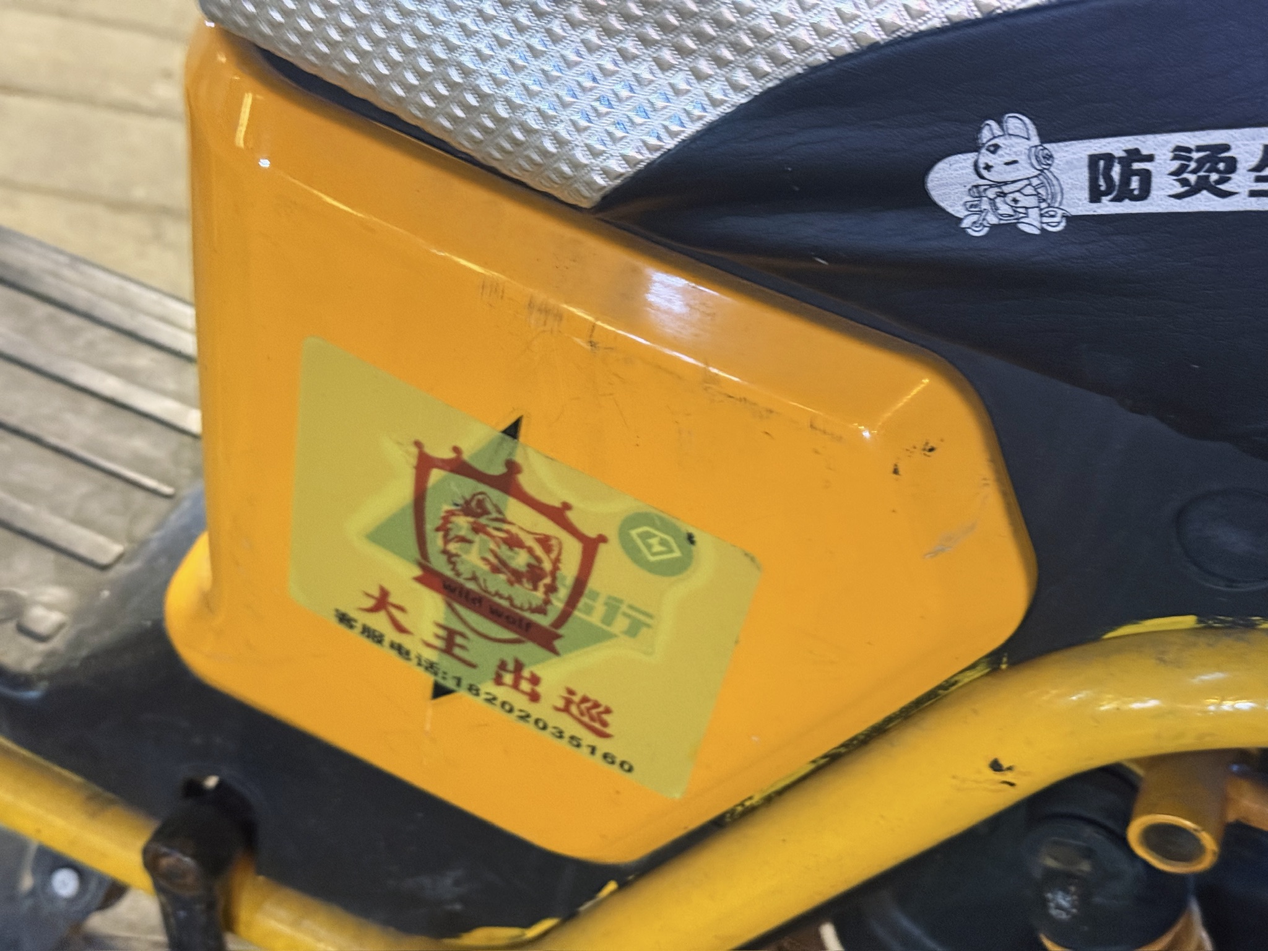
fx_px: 1758
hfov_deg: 39.7
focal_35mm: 48
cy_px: 476
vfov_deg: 30.3
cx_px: 634
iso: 640
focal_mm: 6.76
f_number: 1.78
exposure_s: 1/25
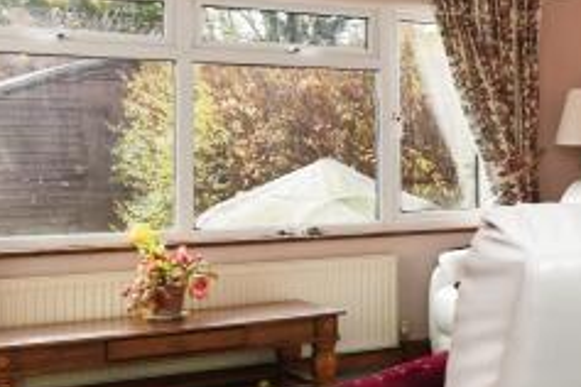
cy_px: 197
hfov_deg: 20.5
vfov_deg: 19.7
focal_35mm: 69
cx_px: 1049
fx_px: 1113
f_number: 10
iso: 800
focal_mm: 16
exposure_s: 1/100
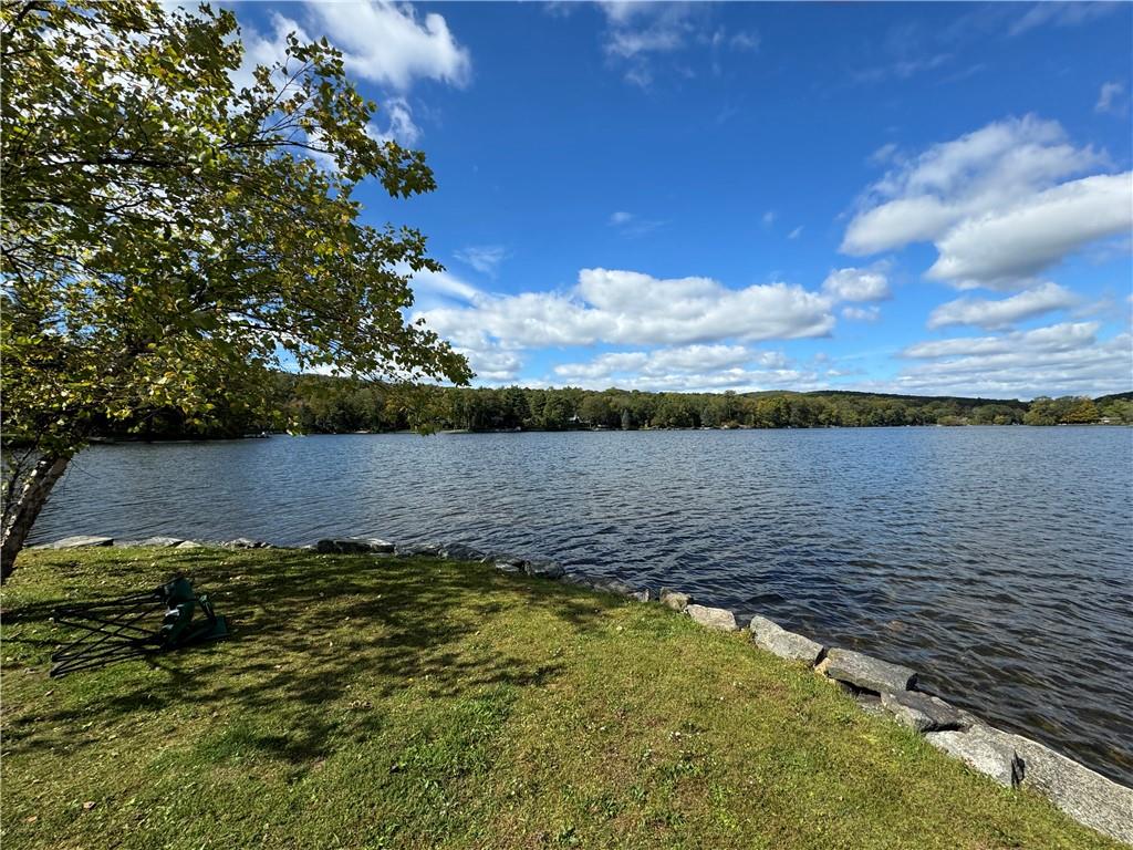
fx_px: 458
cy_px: 425
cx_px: 566
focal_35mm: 14
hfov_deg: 102.1
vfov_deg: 85.7
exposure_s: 1/2415
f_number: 2.2
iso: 50
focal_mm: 2.22
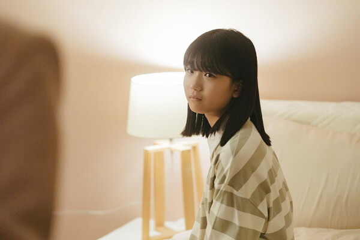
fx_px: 970
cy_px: 120
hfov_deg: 21.0
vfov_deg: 14.1
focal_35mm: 97
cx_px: 180
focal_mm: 97
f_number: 2.8
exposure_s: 1/60
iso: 8000
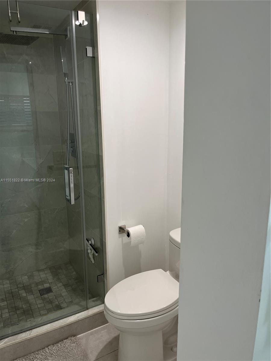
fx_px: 271
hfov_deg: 53.1
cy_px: 180
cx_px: 136
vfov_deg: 67.3
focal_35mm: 26
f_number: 1.6
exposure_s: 1/120
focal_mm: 5.1
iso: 64
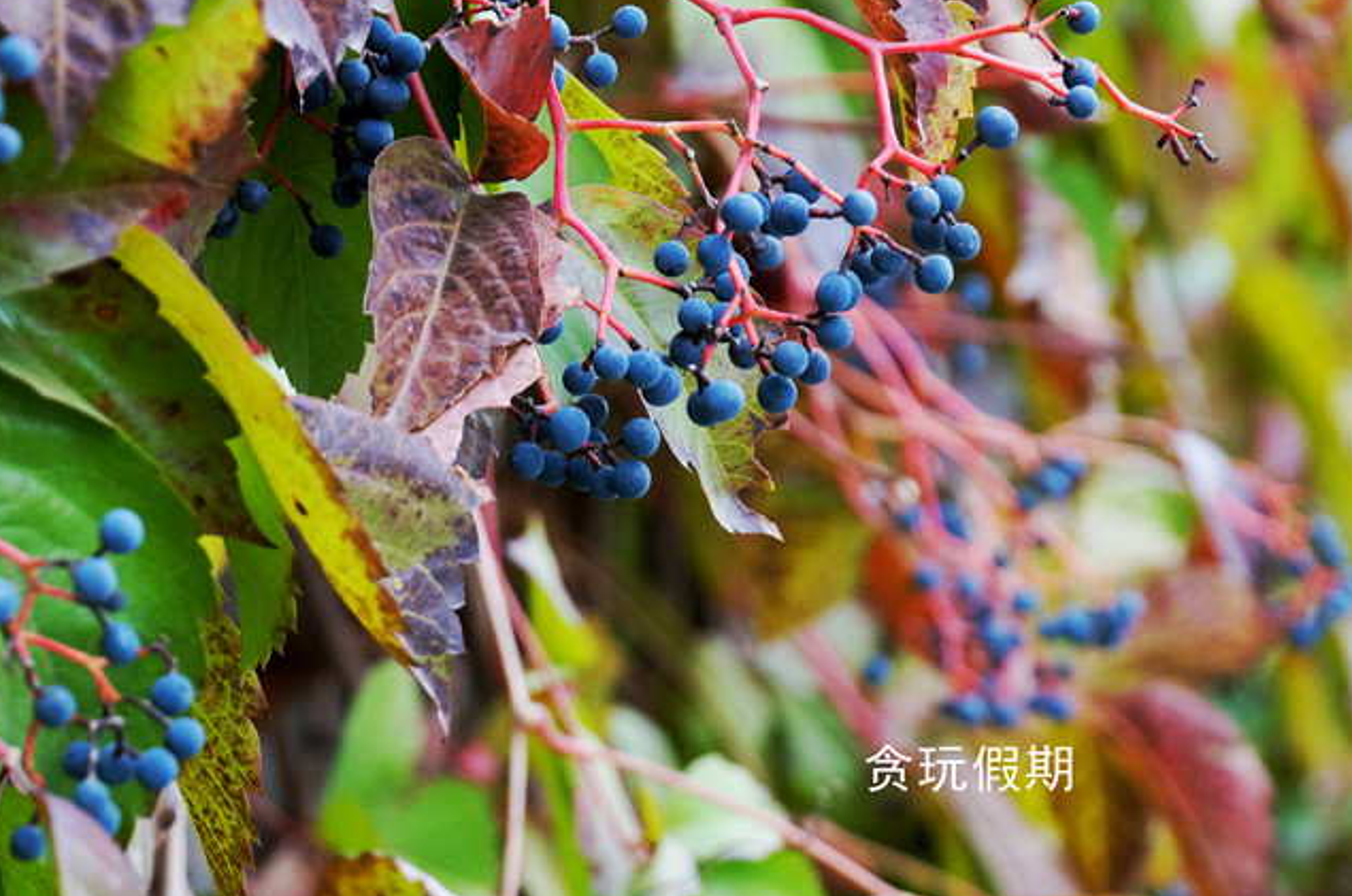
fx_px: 7085
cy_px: 467
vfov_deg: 7.2
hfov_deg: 10.9
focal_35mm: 189
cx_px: 666
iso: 800
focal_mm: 100
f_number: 5.6
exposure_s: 1/160
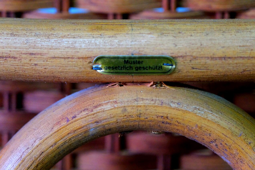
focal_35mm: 120
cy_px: 85
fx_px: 850
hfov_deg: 17.1
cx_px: 128
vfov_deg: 11.4
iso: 6400
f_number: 4
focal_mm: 80
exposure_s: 1/60
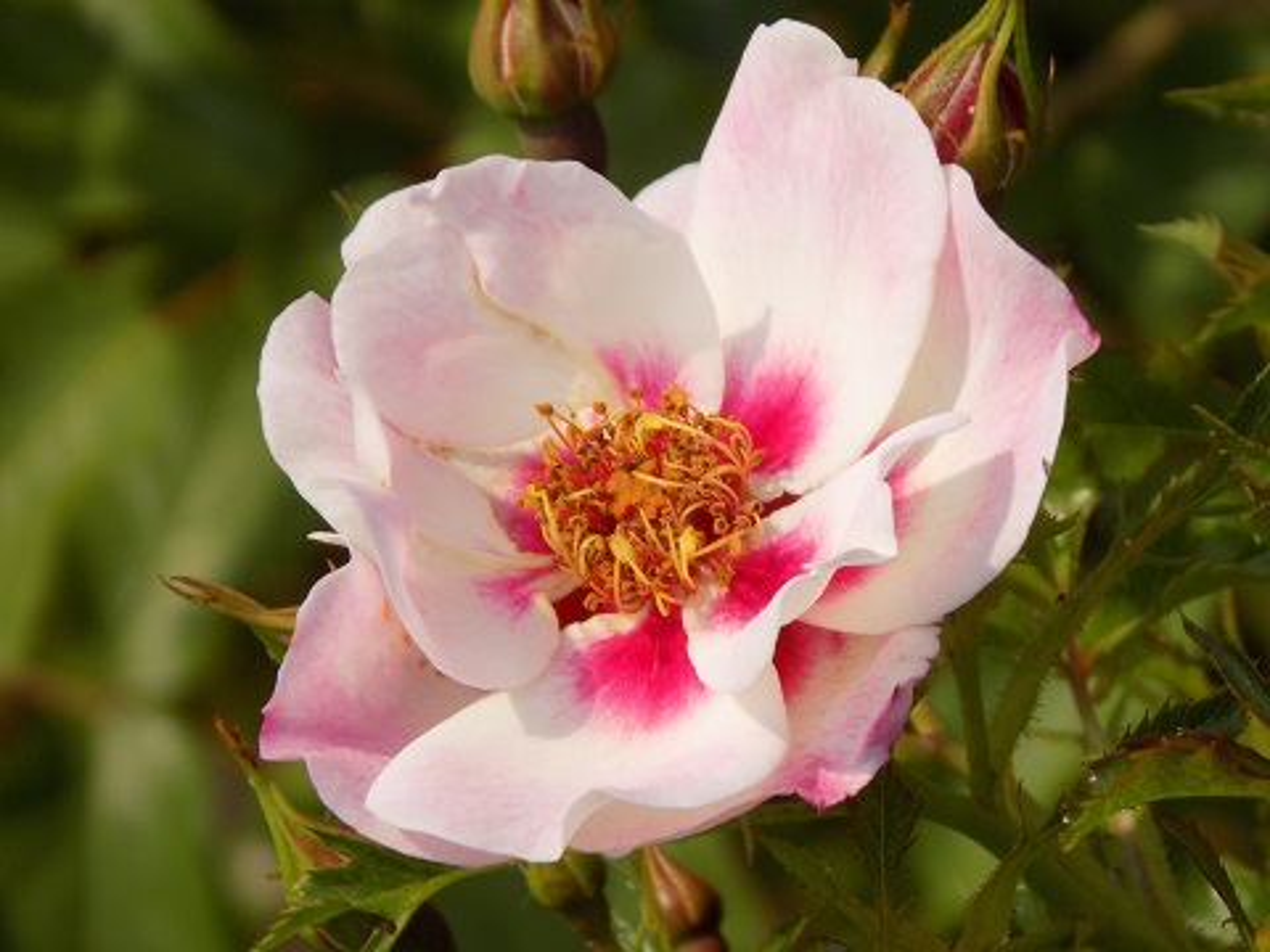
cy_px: 476
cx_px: 635
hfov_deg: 5.5
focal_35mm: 358
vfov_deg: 4.2
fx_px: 13134
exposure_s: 1/400
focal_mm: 63.7
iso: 80
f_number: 5.9
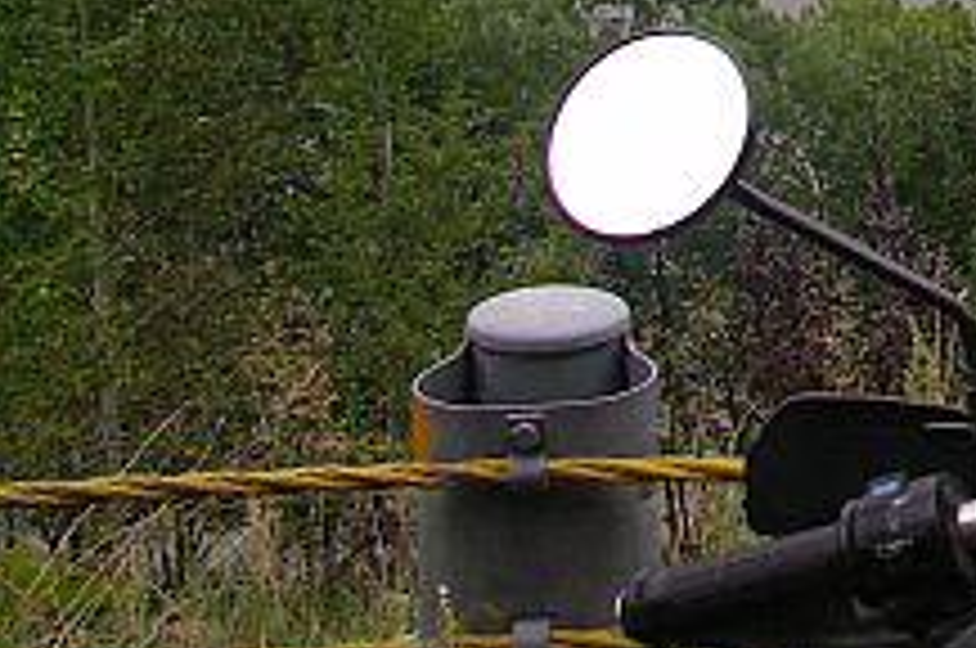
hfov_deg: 20.5
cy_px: -297
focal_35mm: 86
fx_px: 2328
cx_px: 1435
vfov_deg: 14.8
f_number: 4.5
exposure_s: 1/160
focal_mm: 7.2
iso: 200
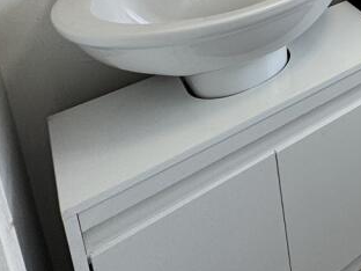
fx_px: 480
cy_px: -153
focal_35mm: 46
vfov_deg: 23.8
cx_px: 562
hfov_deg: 26.8
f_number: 2.2
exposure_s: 1/100
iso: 50
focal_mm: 2.22
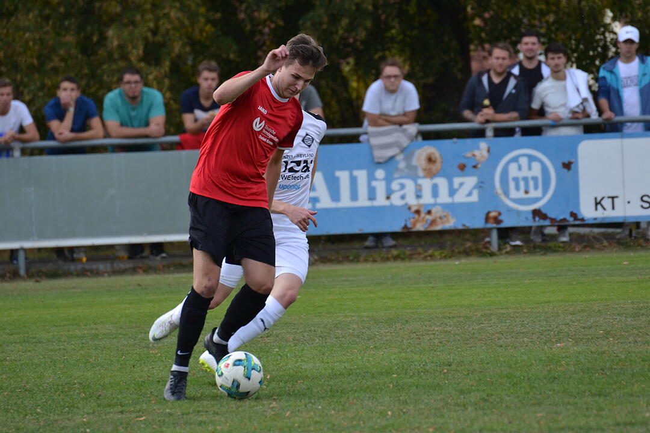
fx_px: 8124
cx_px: 325
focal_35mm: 450
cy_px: 216
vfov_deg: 3.1
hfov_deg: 4.6
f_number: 5.6
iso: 500
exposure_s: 1/500
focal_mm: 300
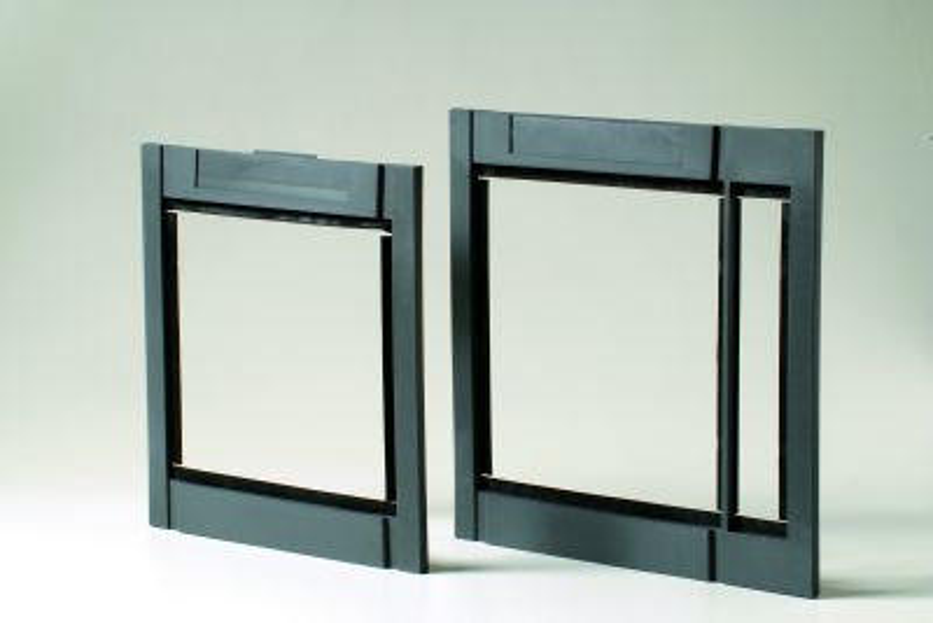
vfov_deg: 13.1
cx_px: 466
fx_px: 2722
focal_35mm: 105
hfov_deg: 19.4
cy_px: 312
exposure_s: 4
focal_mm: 70
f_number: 25
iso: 100
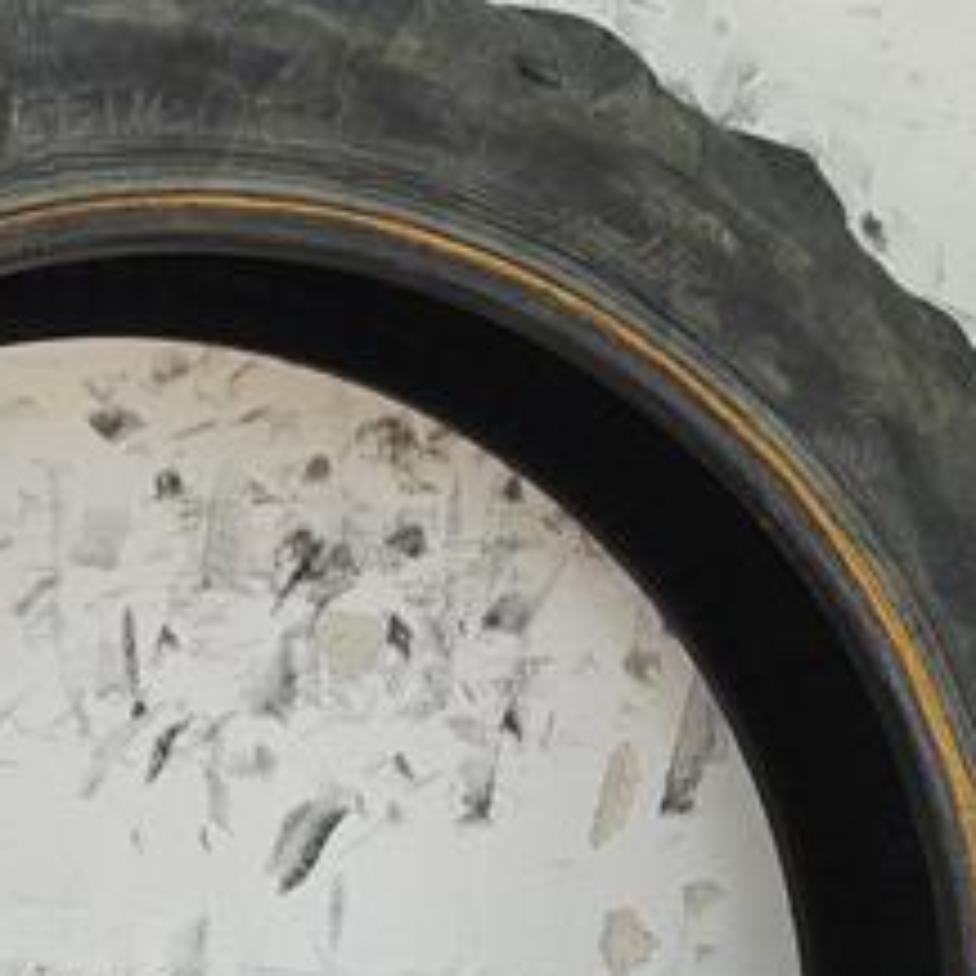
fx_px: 2297
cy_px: 1034
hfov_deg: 23.5
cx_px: 162
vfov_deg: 22.8
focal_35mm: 72
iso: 50
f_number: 1.8
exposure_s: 1/180
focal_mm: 5.4
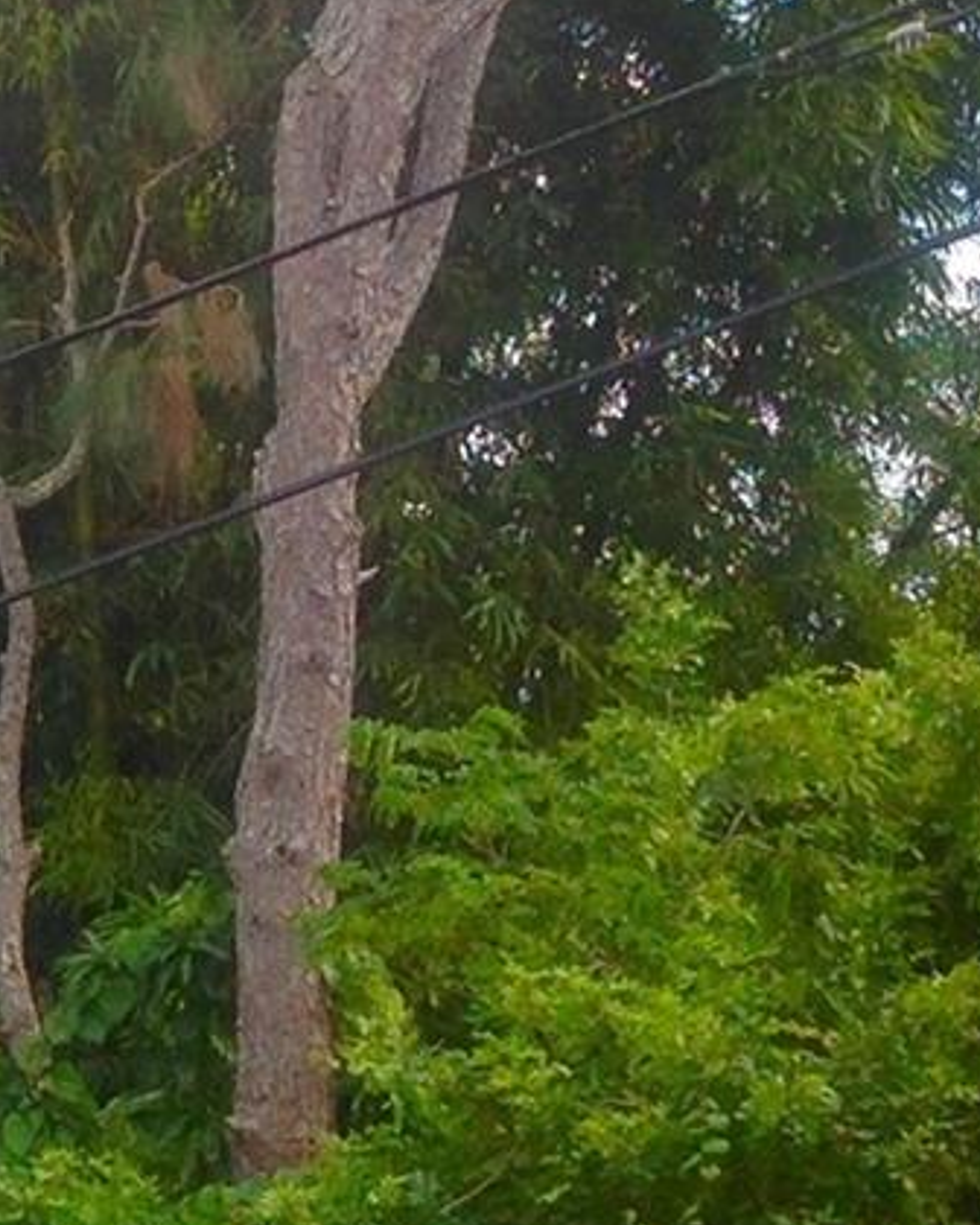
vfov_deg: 14.7
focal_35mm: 130
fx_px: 4713
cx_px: -1030
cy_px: 1050
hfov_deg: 10.8
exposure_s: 1/549
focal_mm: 4.28
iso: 50
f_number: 2.4
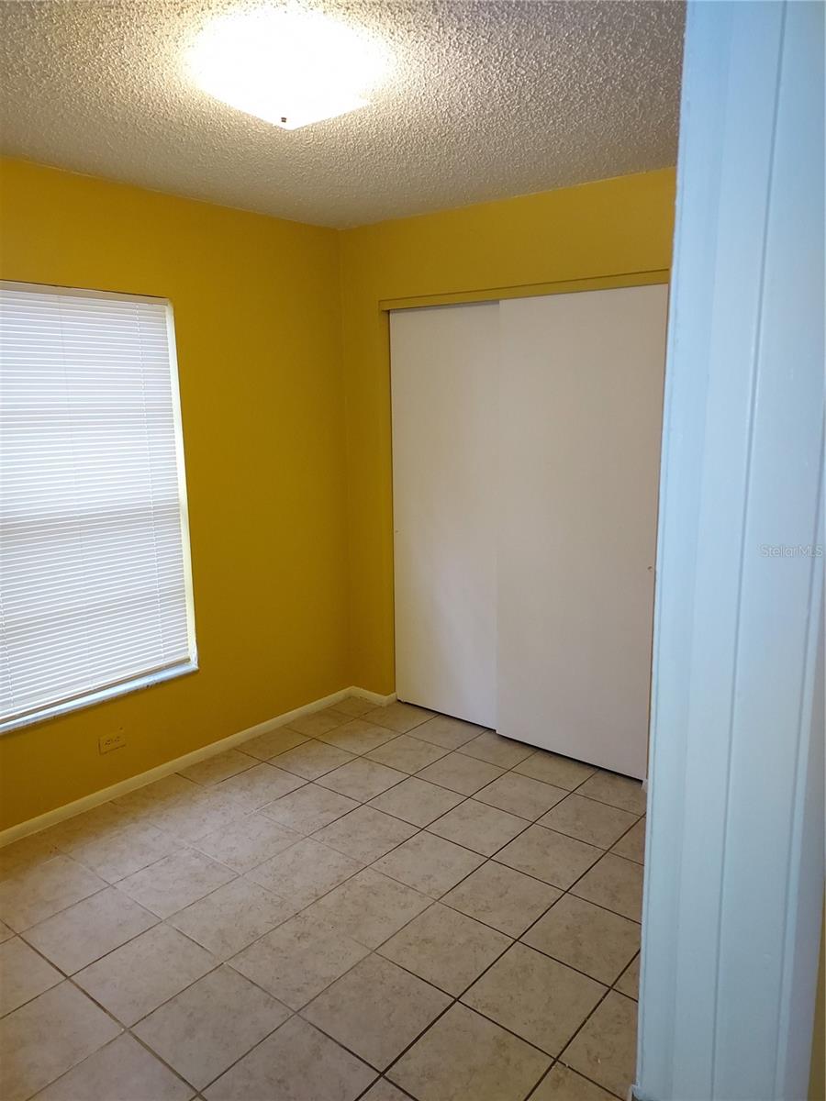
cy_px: 550
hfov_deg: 56.8
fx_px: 764
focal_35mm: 24
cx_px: 413
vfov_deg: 71.6
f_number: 1.8
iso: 250
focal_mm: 4.6
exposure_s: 1/60
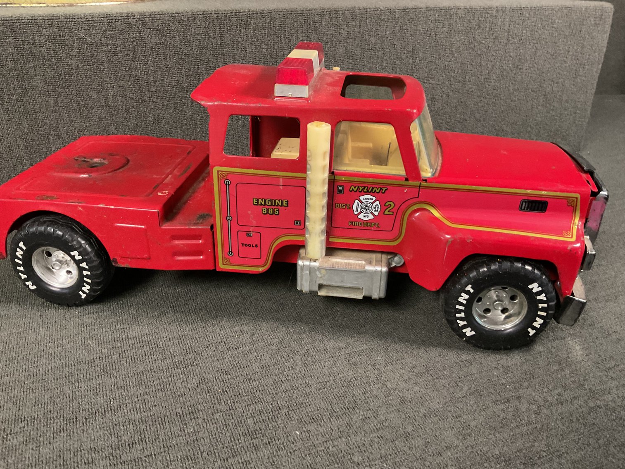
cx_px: 312
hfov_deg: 61.7
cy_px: 234
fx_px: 524
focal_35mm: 29
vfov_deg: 48.2
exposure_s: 1/25
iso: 320
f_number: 1.8
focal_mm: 3
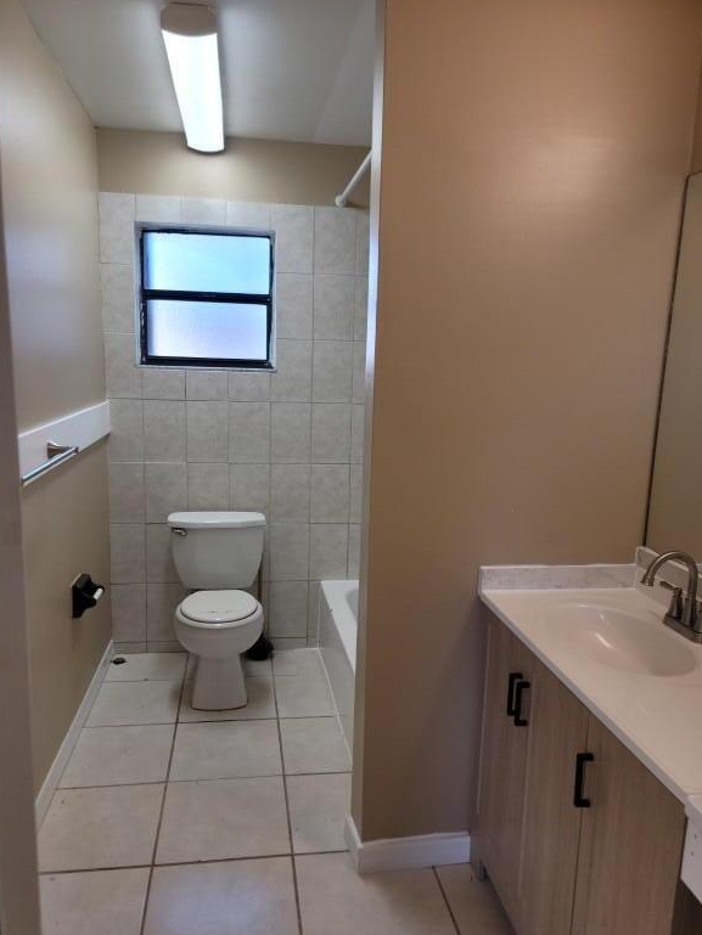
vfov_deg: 67.3
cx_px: 339
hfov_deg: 53.1
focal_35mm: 26
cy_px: 474
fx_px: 703
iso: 25
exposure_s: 1/60
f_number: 1.8
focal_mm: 7
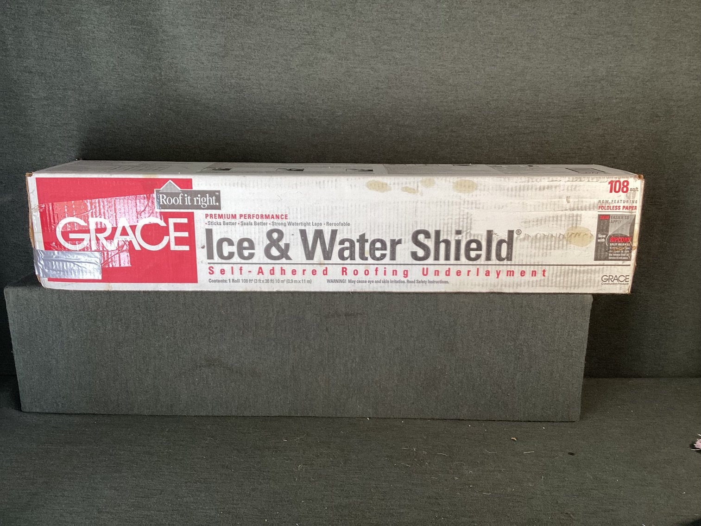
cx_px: 350
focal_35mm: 31
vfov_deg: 45.4
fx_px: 628
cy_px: 263
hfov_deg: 58.3
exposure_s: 1/100
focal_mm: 3.3
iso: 80
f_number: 2.4
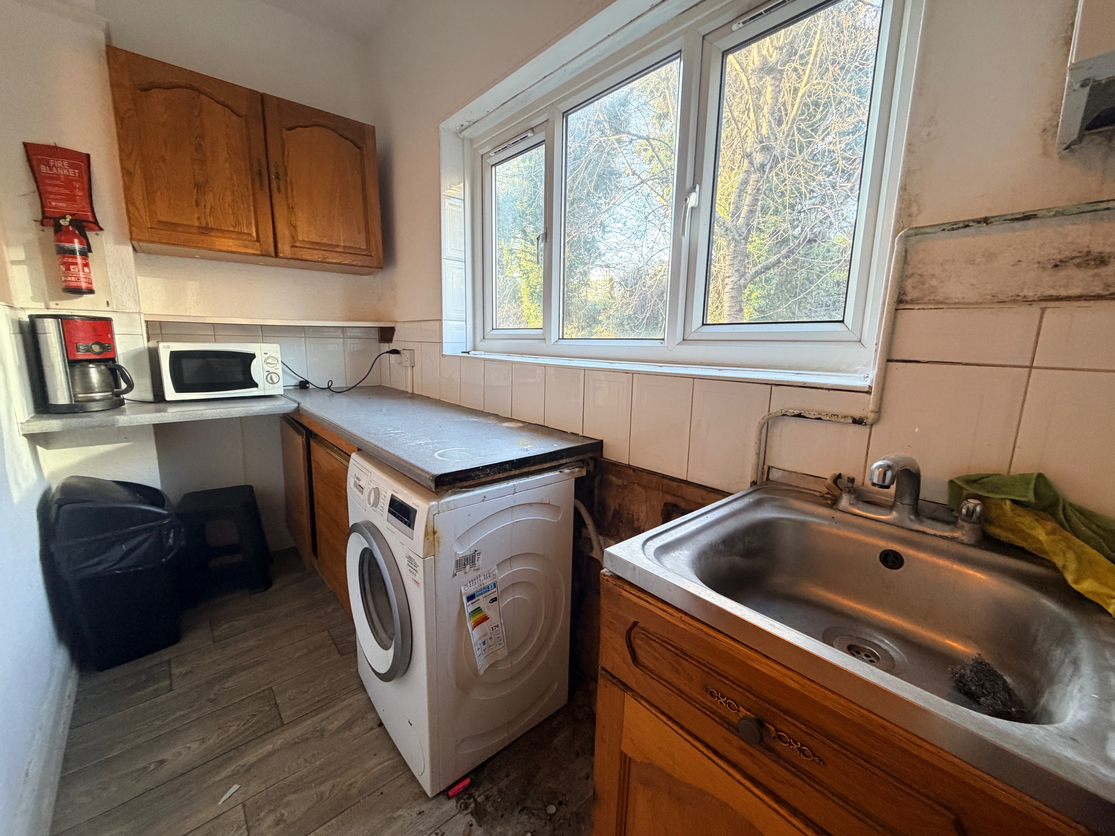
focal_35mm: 14
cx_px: 558
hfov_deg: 102.1
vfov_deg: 85.7
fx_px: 451
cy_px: 418
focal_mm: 2.22
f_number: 2.2
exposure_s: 1/50
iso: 320
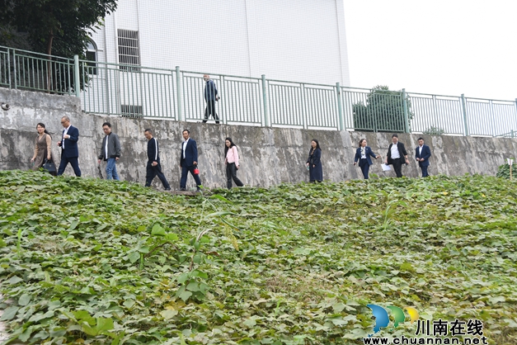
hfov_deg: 40.3
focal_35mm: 49
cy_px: 174
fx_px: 704
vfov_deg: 27.5
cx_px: 256
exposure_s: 1/160
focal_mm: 32
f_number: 6.3
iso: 400
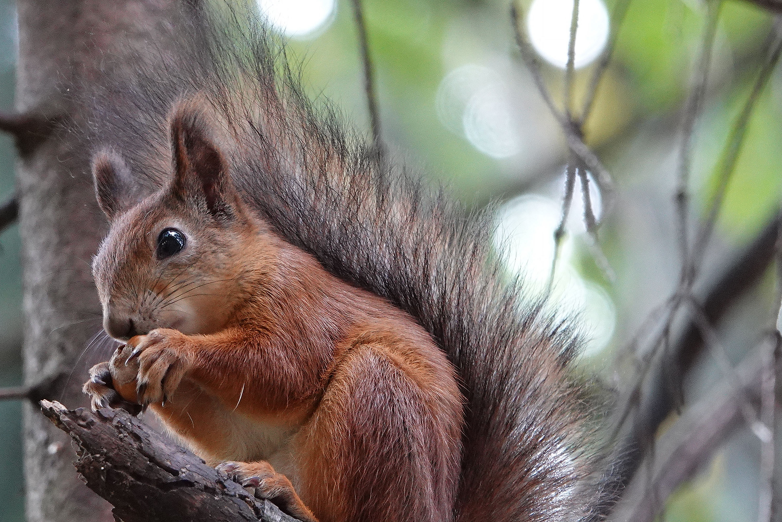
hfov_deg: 3.3
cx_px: 237
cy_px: 307
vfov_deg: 2.2
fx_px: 13510
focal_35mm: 622
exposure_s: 1/30
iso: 800
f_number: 4
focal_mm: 124.94
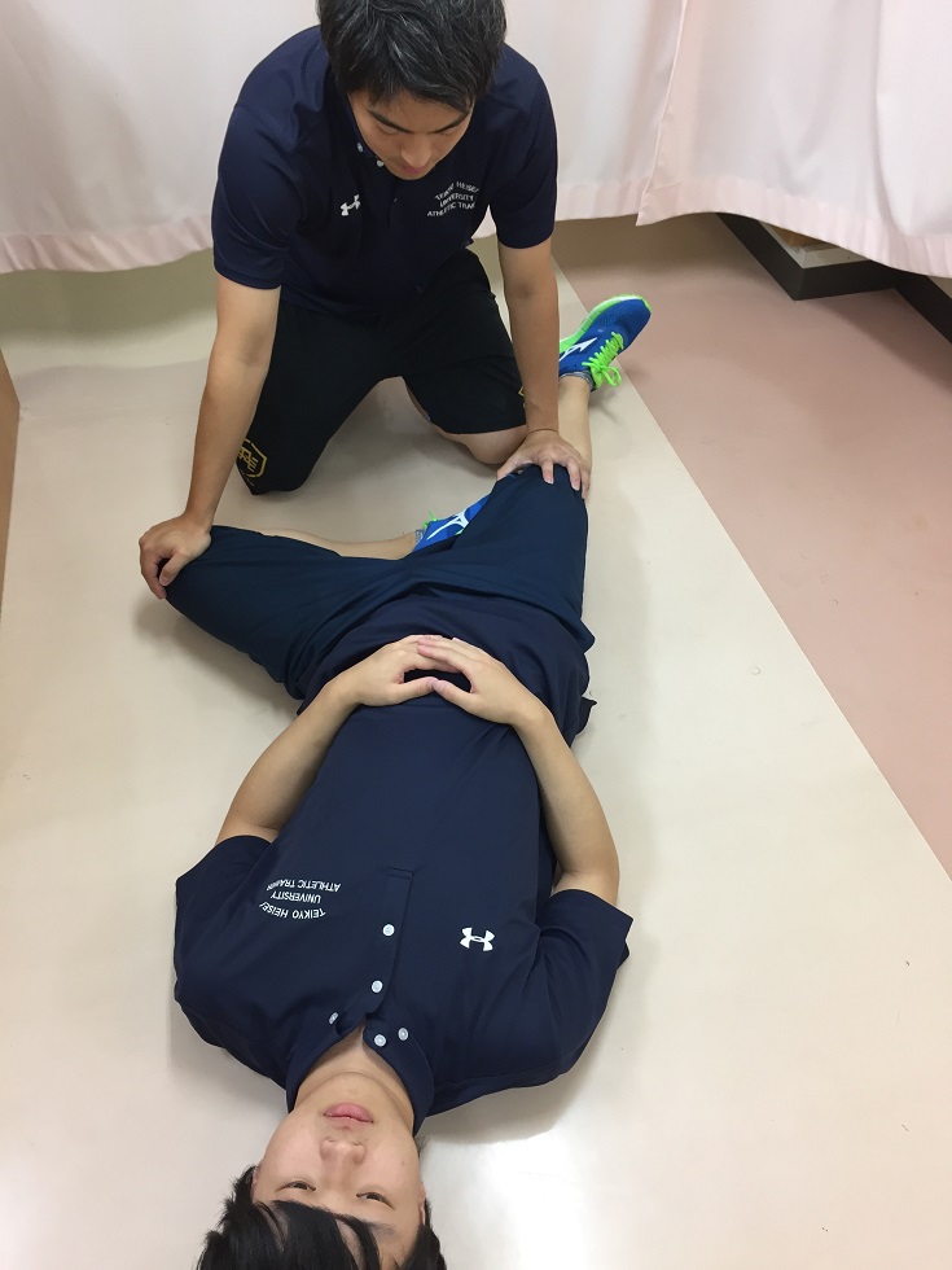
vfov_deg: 61.7
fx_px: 1063
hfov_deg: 48.2
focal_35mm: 29
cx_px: 476
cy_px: 635
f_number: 2.2
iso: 64
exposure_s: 1/30
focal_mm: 4.15
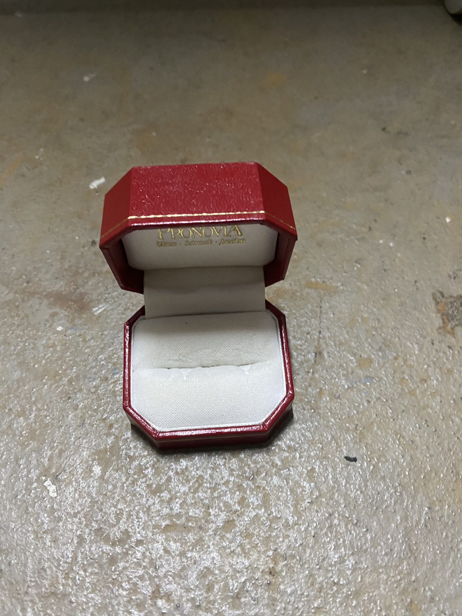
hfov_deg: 53.1
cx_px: 231
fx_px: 463
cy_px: 308
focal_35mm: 26
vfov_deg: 67.3
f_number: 1.8
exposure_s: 1/33
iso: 400
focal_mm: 4.25
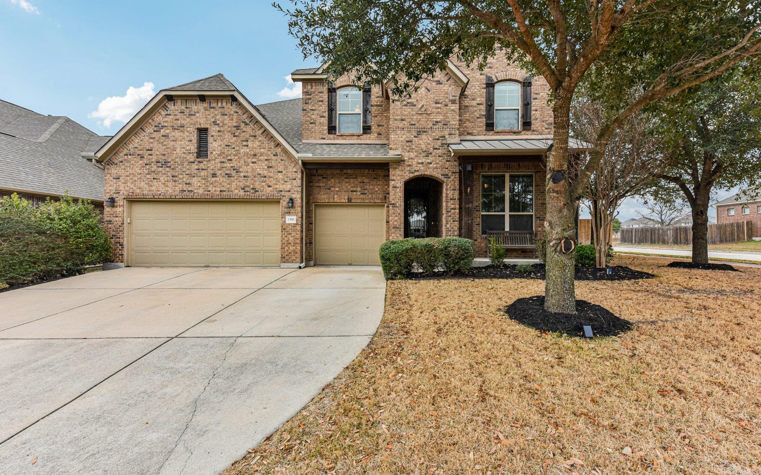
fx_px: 332
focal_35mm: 16
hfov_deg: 97.8
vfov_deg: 71.2
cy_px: 234
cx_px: 384
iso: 400
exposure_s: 1/400
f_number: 8
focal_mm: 15
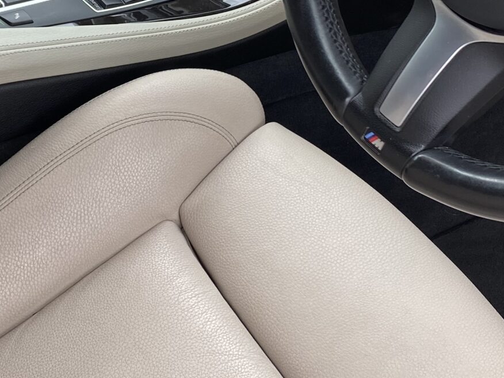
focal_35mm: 76
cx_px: 156
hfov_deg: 25.5
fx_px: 1107
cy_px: 37
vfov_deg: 19.0
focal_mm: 4.25
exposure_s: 1/122
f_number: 1.8
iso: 50
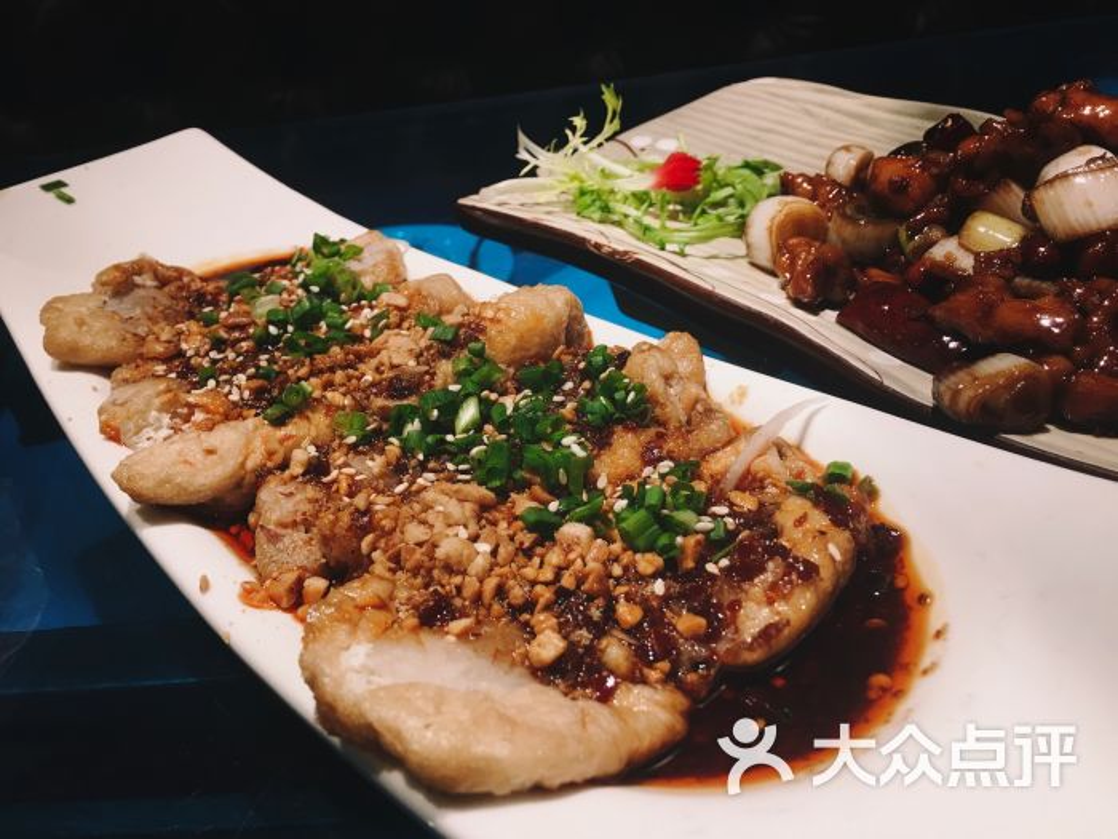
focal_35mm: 29
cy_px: 420
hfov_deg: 61.7
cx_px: 559
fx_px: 937
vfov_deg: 48.2
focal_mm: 4.15
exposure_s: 1/17
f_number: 2.2
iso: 32
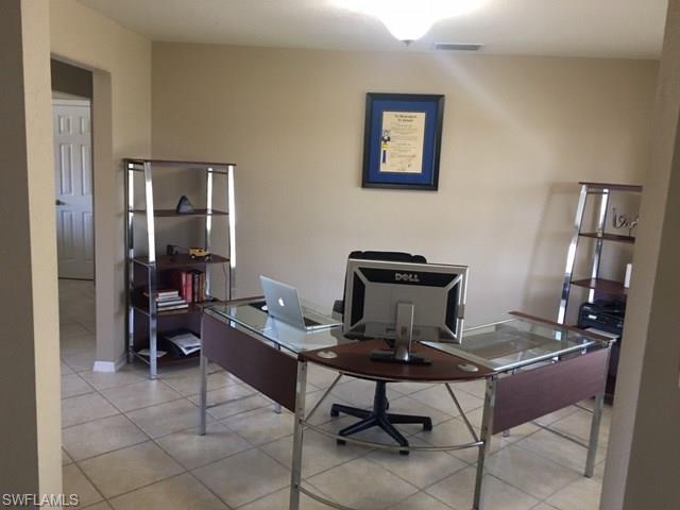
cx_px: 340
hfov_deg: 61.7
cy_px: 255
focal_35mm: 29
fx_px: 570
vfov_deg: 48.2
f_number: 2.2
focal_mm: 4.15
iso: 64
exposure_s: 1/15
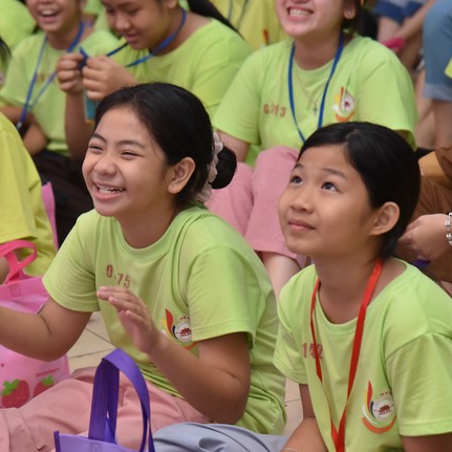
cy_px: 225
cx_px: 159
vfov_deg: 12.4
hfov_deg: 12.4
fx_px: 2083
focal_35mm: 141
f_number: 5.6
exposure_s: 1/125
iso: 2000
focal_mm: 110
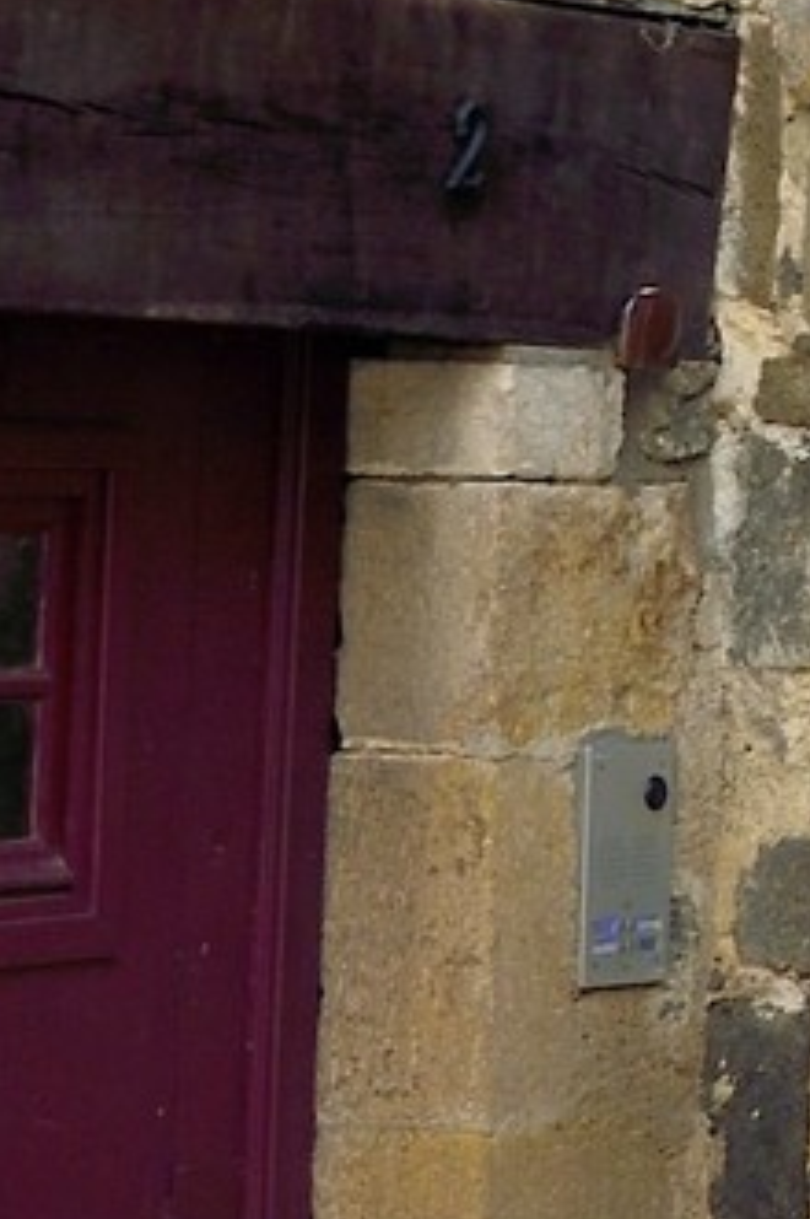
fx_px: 7372
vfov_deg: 9.3
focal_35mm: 218
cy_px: -171
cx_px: 2614
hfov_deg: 5.8
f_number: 7.1
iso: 200
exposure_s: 1/250
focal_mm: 30
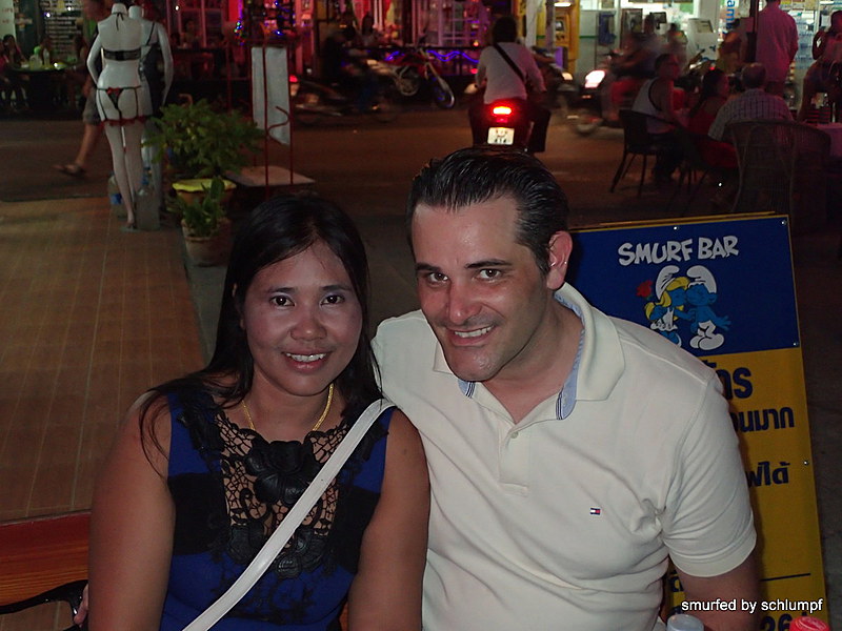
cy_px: 316
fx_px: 1119
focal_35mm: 46
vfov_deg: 31.5
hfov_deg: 41.2
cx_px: 421
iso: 640
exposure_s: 1/50
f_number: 3.1
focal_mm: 8.41
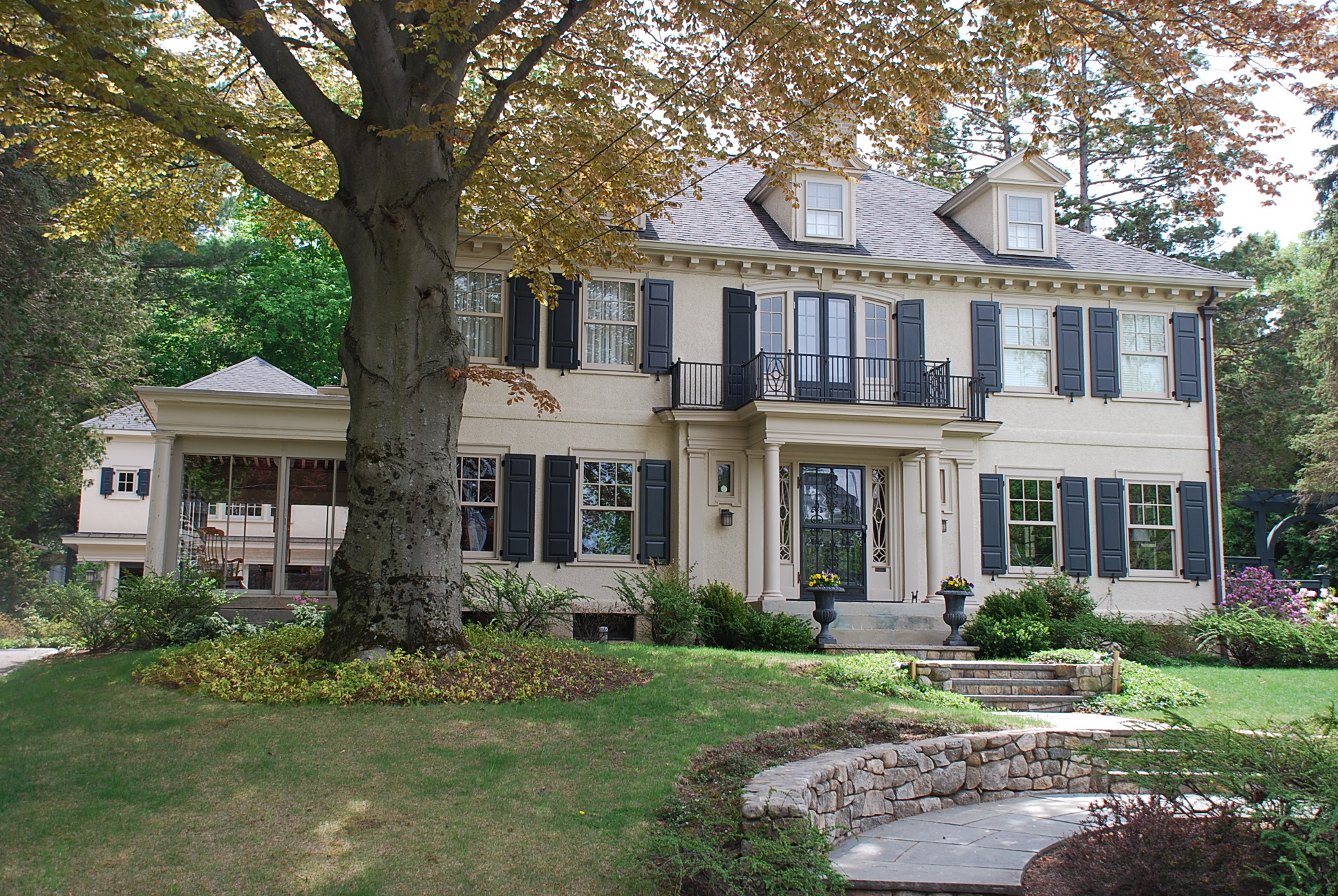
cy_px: 448
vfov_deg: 32.0
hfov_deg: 46.3
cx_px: 669
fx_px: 1563
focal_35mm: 42
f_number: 5.6
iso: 100
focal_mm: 28
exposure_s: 1/125
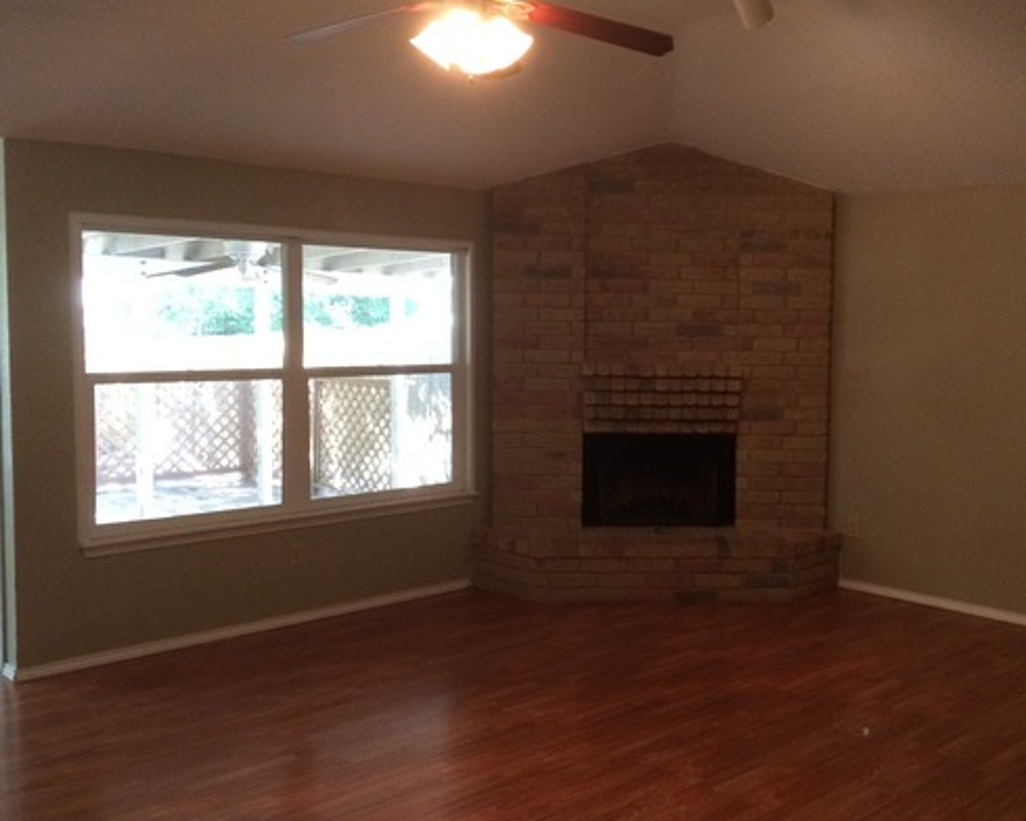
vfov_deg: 40.1
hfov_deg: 48.5
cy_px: 402
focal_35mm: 37
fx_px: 1124
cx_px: 653
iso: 250
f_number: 2.2
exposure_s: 1/30
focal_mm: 4.15
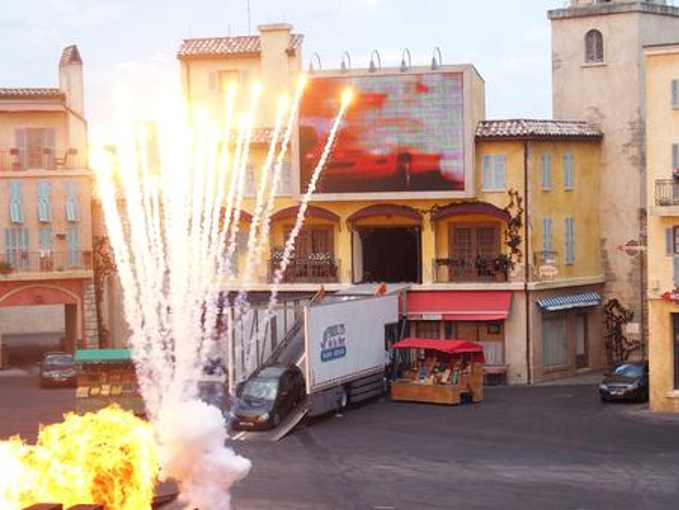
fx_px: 1492
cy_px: 255
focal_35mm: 76
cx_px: 340
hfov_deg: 25.6
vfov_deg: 19.4
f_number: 2.8
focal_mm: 16.1
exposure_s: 1/1000
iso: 100
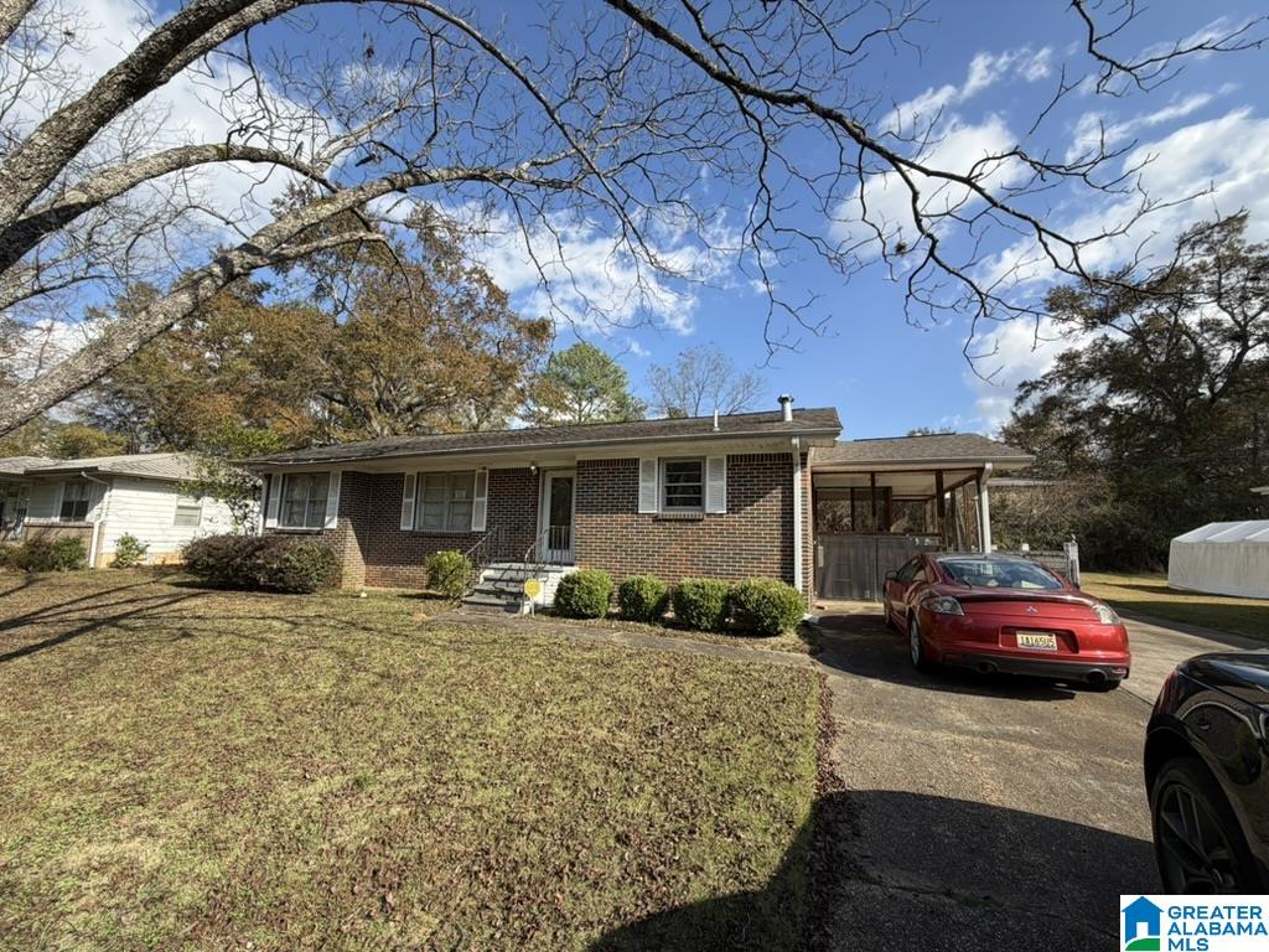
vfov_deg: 85.7
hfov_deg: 102.1
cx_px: 634
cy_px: 476
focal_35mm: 14
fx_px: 513
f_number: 2.2
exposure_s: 1/770
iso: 32
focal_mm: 2.22
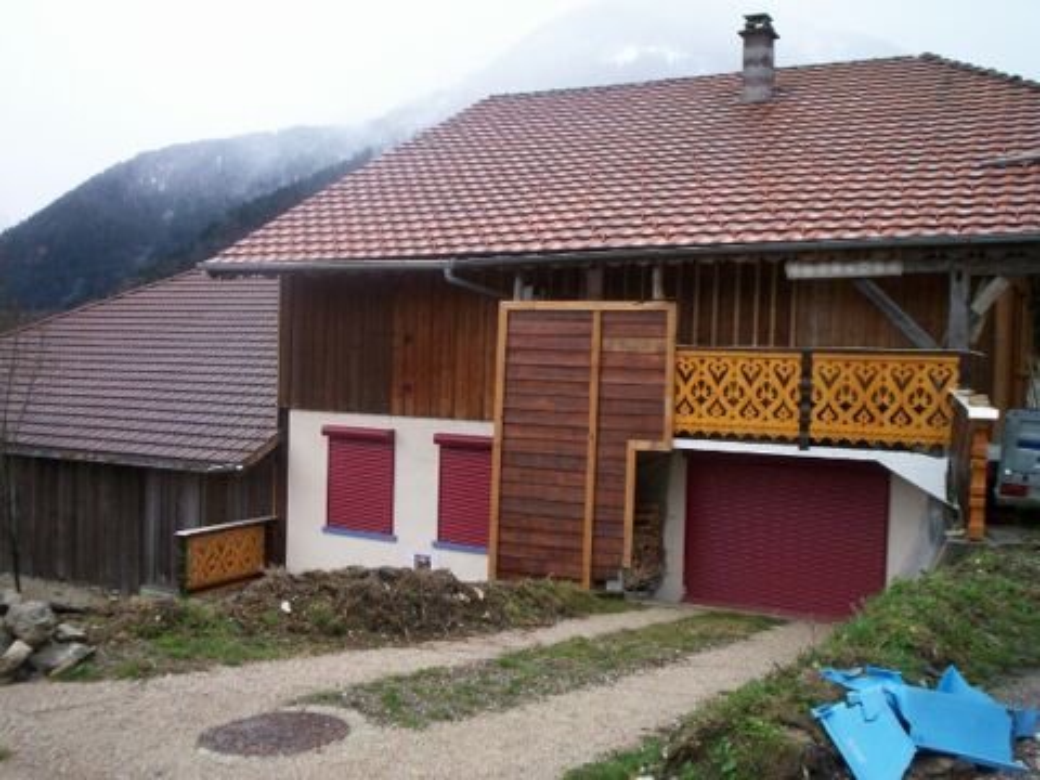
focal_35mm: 36
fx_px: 1082
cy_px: 390
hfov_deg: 51.4
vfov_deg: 39.7
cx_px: 520
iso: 100
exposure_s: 1/209
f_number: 4.5
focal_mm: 5.9
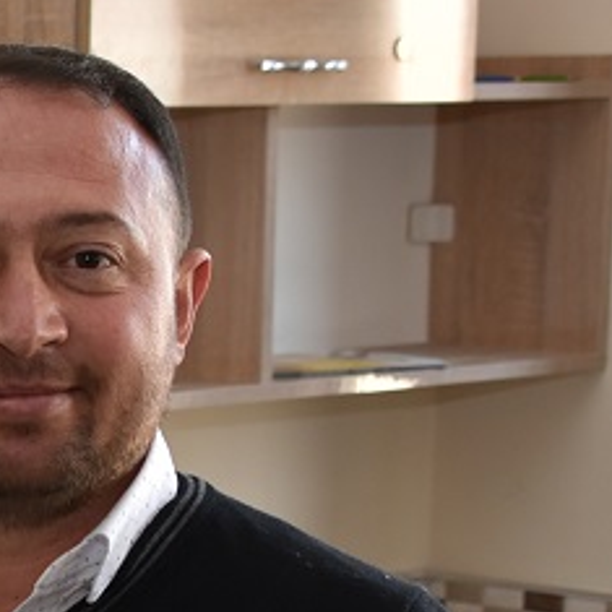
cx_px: -479
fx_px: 3040
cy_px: 691
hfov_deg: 10.8
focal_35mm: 152
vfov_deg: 11.3
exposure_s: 1/60
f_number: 5
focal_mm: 28
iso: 320
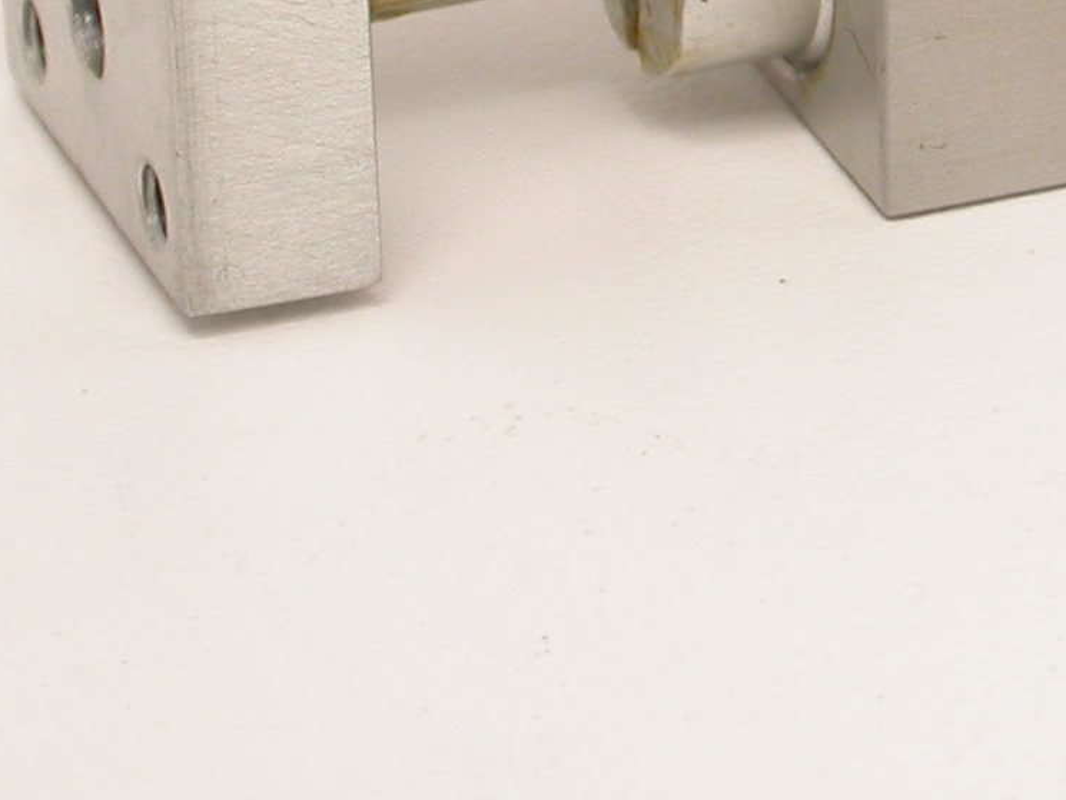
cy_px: -303
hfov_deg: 5.4
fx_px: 11273
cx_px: 1366
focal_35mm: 366
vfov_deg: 4.0
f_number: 4.4
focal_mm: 24.9
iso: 100
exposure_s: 1/33.2
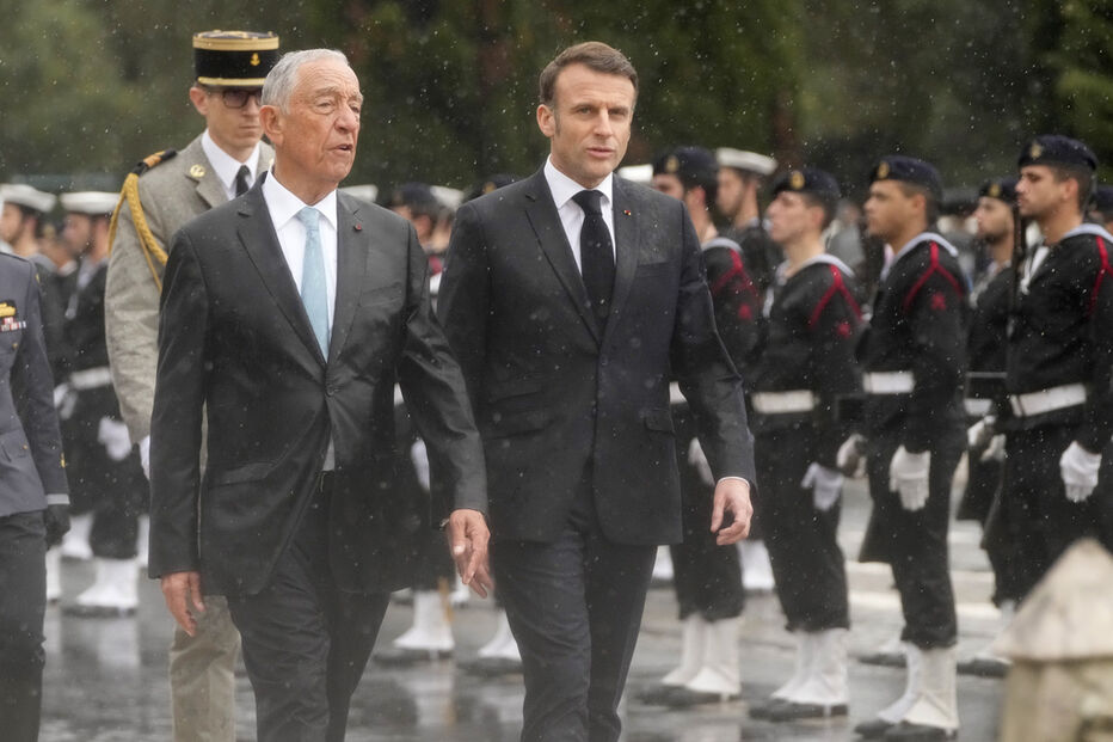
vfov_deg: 6.7
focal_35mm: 206
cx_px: 556
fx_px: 6367
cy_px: 371
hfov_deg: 10.0
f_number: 5.6
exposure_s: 1/1600
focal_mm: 206
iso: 5000
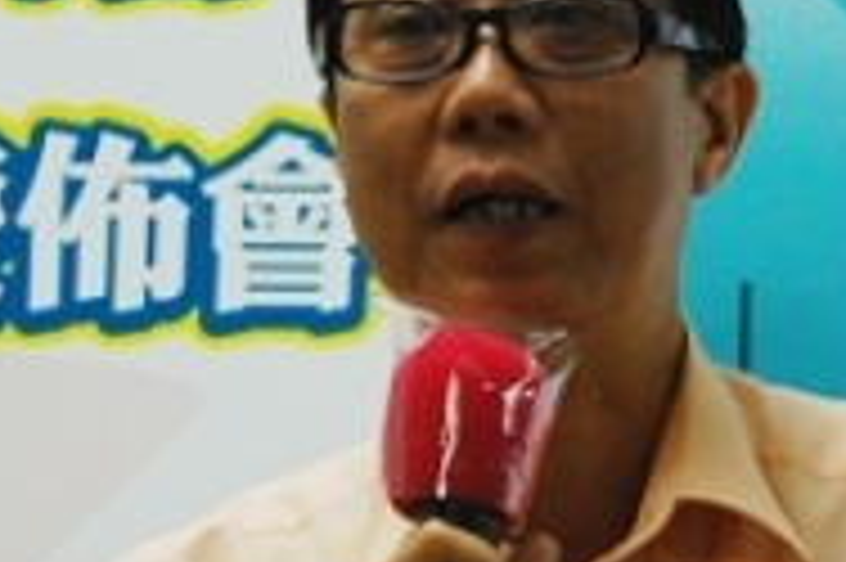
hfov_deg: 7.2
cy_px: 443
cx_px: -22
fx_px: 6685
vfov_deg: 4.8
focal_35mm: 285
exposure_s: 1/50
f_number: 5.6
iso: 400
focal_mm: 55
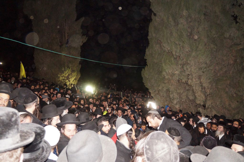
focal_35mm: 27
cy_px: 81
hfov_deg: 67.4
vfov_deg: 47.8
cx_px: 122
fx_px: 183
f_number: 3.5
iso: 2500
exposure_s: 1/60
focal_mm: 18
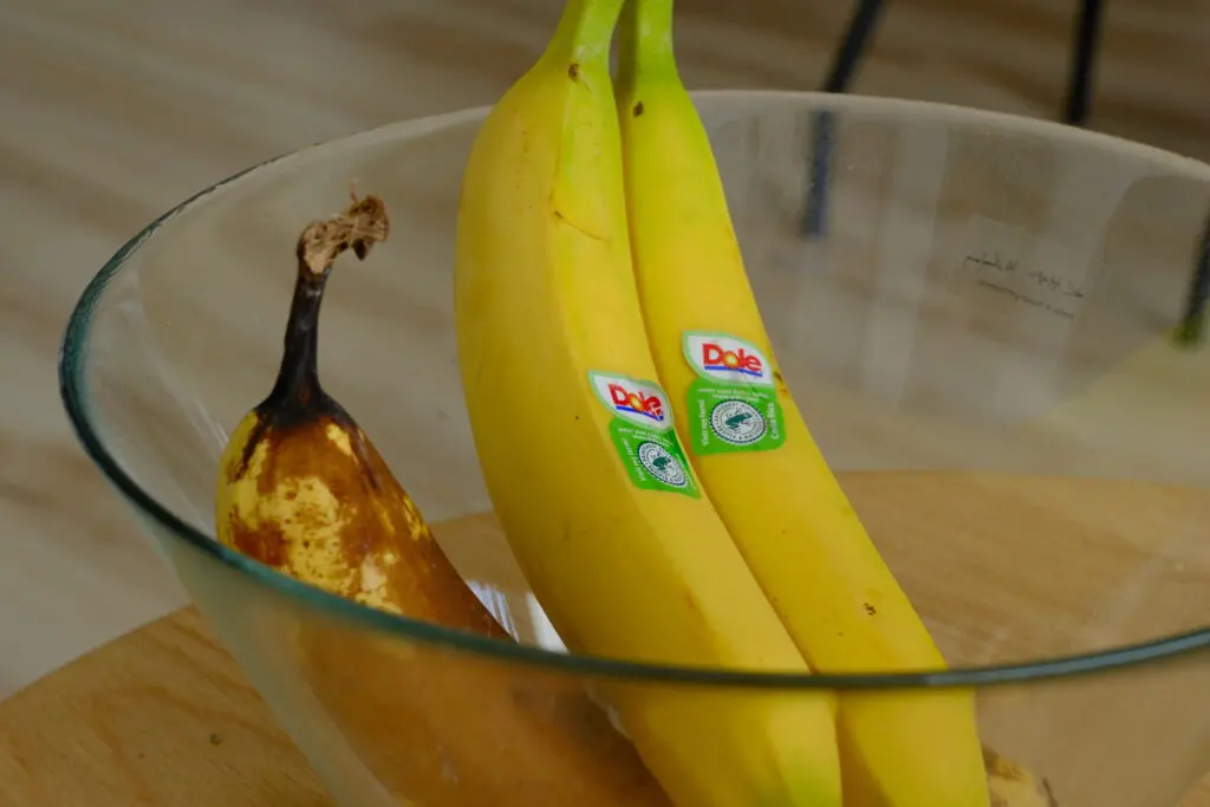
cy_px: 404
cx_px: 605
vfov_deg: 20.9
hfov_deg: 31.0
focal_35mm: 65
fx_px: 2185
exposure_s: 1/125
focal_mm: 43.2
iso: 800
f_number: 8
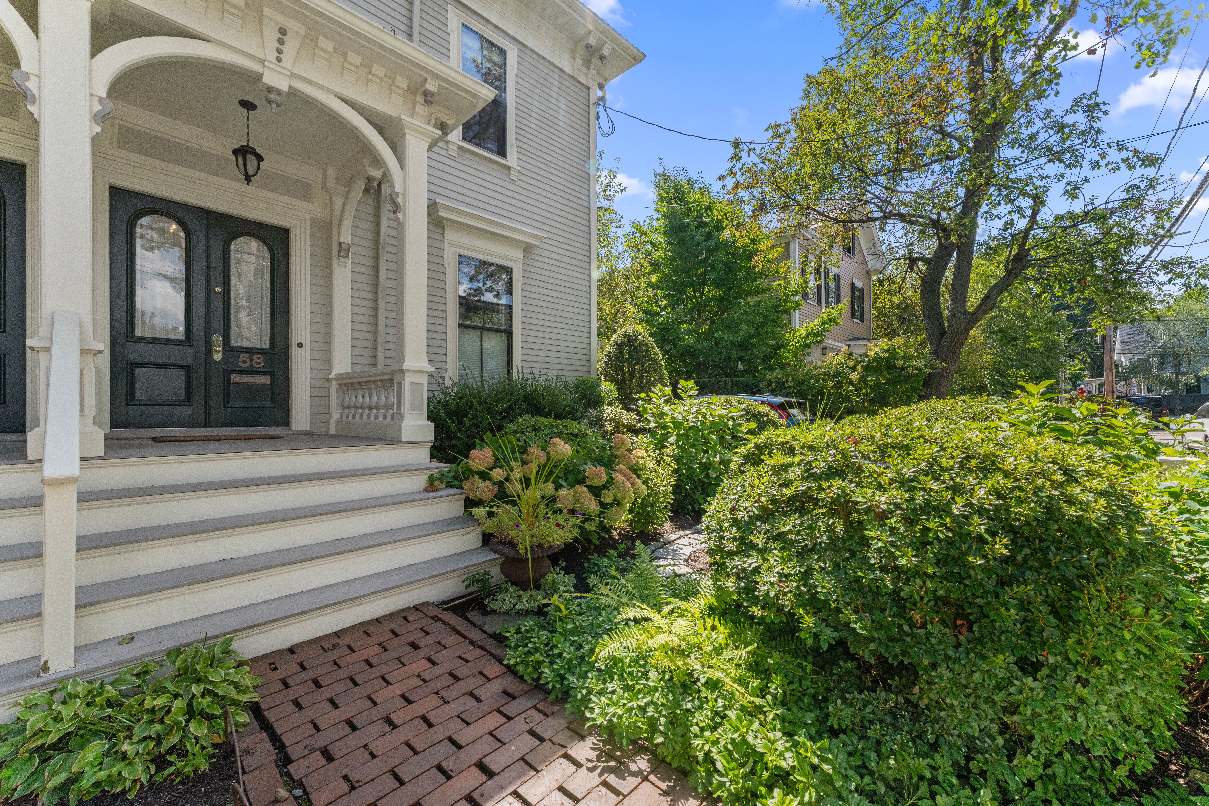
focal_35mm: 15
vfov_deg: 78.5
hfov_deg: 101.5
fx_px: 494
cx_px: 604
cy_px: 403
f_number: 11
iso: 1250
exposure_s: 1/640
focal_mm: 14.7
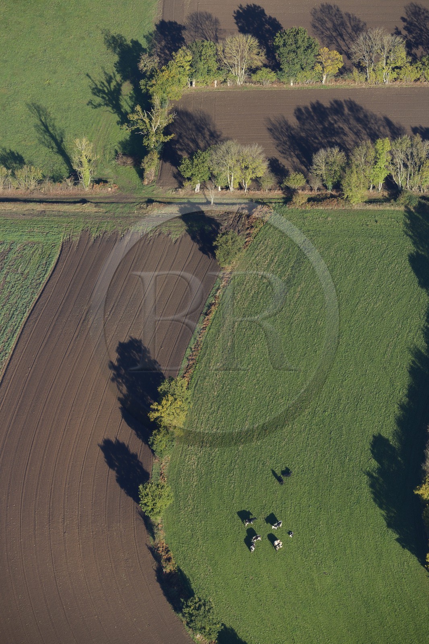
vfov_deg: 12.8
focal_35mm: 160
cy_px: 322
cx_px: 214
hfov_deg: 8.6
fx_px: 2861
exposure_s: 1/800
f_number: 5.6
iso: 400
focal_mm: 160
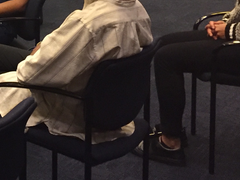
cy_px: -96
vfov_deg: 13.1
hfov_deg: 16.7
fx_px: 735
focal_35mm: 106
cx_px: -132
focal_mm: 4.15
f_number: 2.2
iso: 200
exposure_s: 1/30
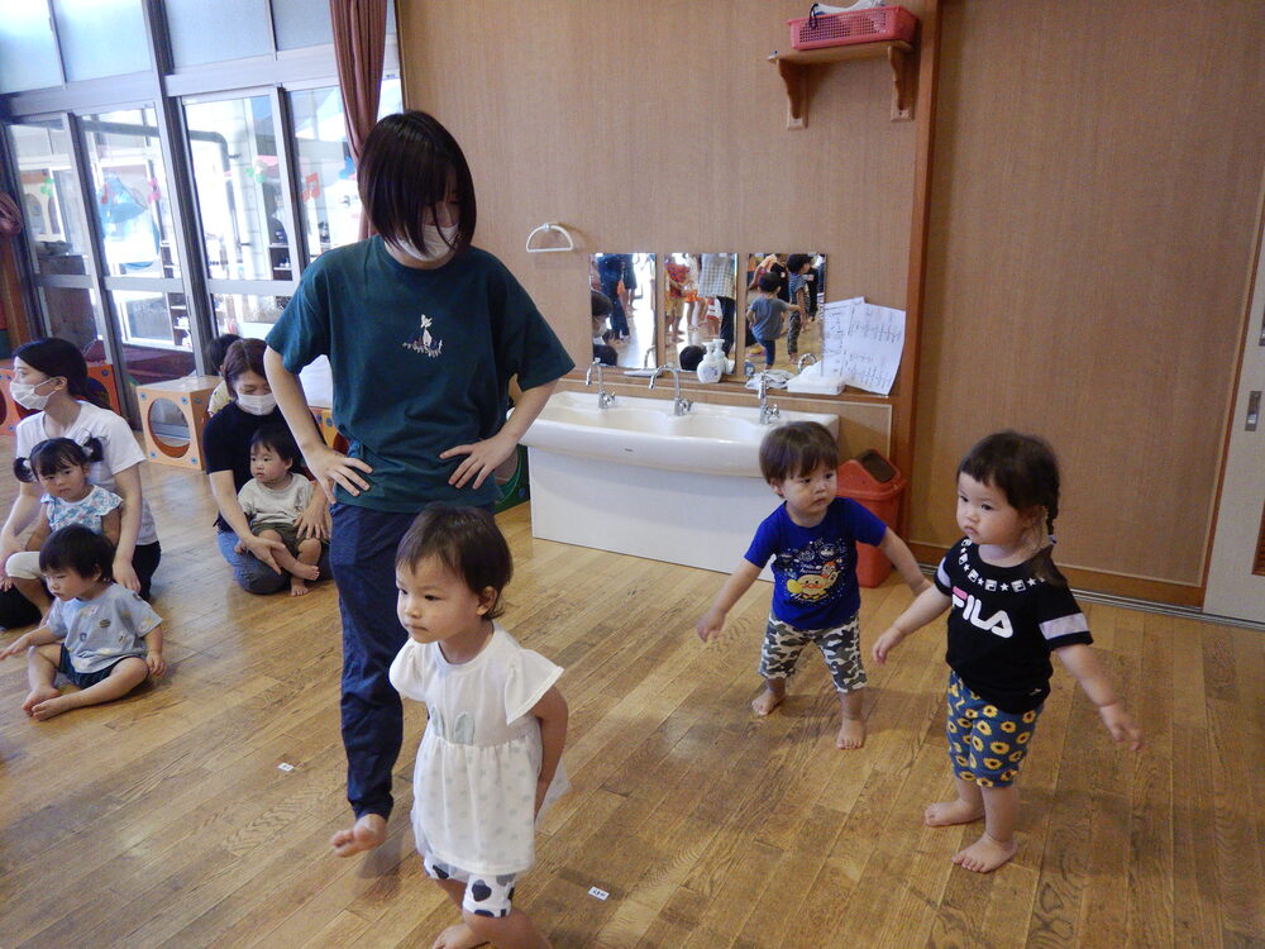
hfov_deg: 71.6
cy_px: 474
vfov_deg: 56.8
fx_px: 877
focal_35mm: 24
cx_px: 632
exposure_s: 1/30
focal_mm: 4.3
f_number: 2.8
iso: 160
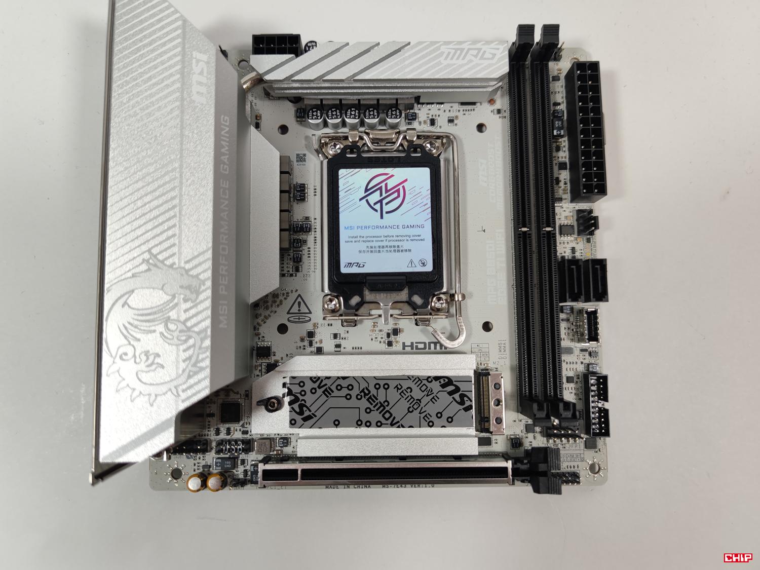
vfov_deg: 54.9
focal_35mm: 25
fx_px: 549
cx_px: 380
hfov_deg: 69.4
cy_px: 285
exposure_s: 1/100
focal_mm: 6.78
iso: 54
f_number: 1.85
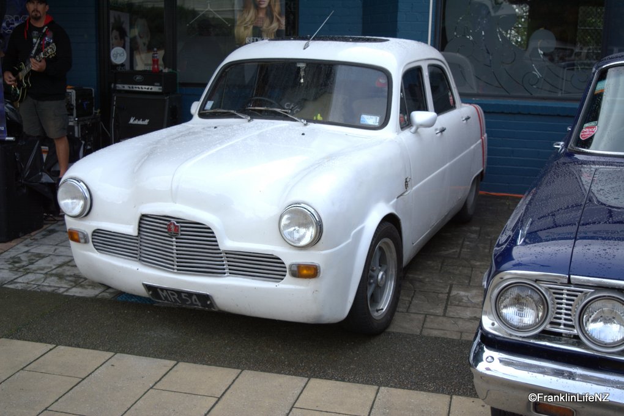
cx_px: 312
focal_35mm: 45
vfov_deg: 29.9
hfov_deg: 43.6
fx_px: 780
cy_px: 208
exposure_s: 1/500
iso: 100
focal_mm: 30
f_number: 4.5
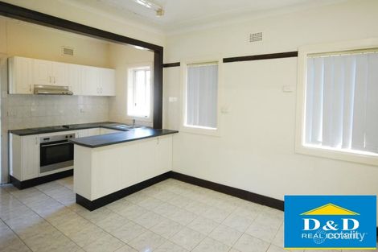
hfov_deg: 81.2
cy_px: 126
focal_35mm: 21
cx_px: 189
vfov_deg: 59.5
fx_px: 220
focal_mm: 14
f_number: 6.3
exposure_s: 1/25
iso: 1250
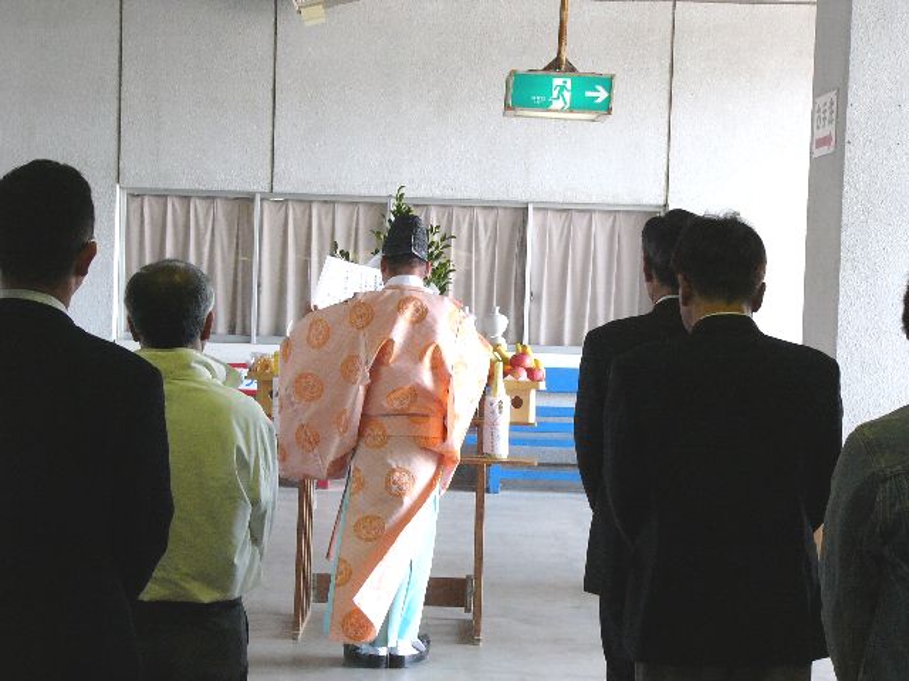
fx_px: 2337
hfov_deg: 22.0
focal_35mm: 89
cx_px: 454
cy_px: 340
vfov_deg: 16.6
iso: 200
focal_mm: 14.8
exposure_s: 1/40
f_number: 2.8
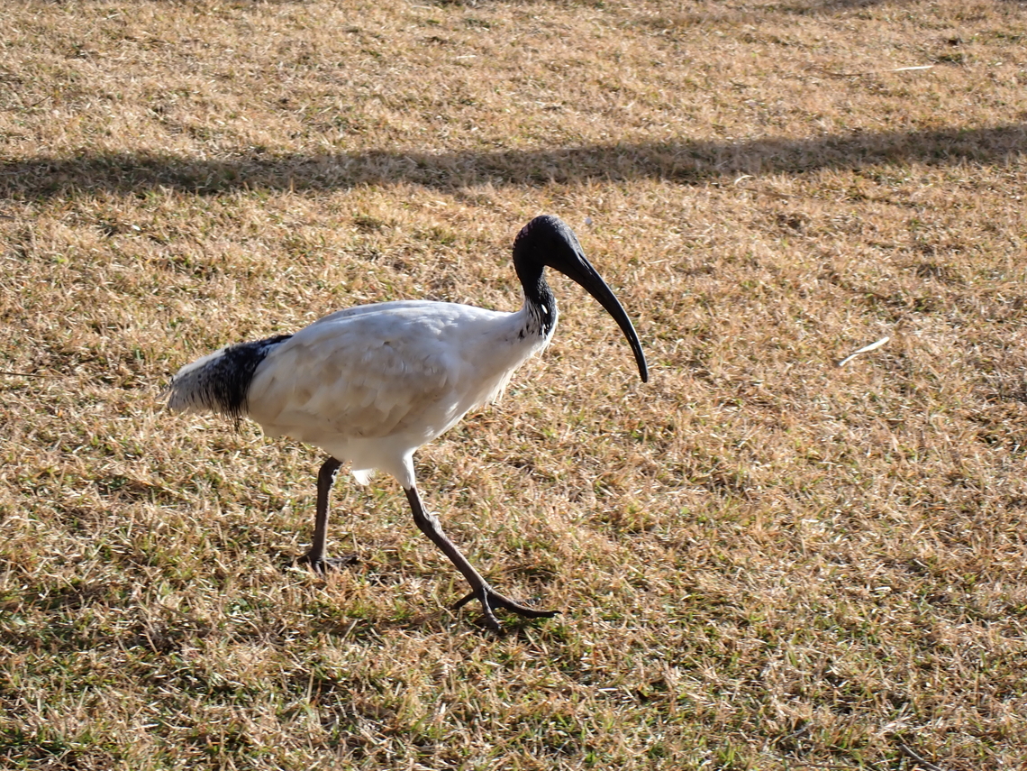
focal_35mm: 100
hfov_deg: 19.6
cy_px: 386
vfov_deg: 14.8
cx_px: 514
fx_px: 2967
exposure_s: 1/200
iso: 100
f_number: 6.3
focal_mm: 18
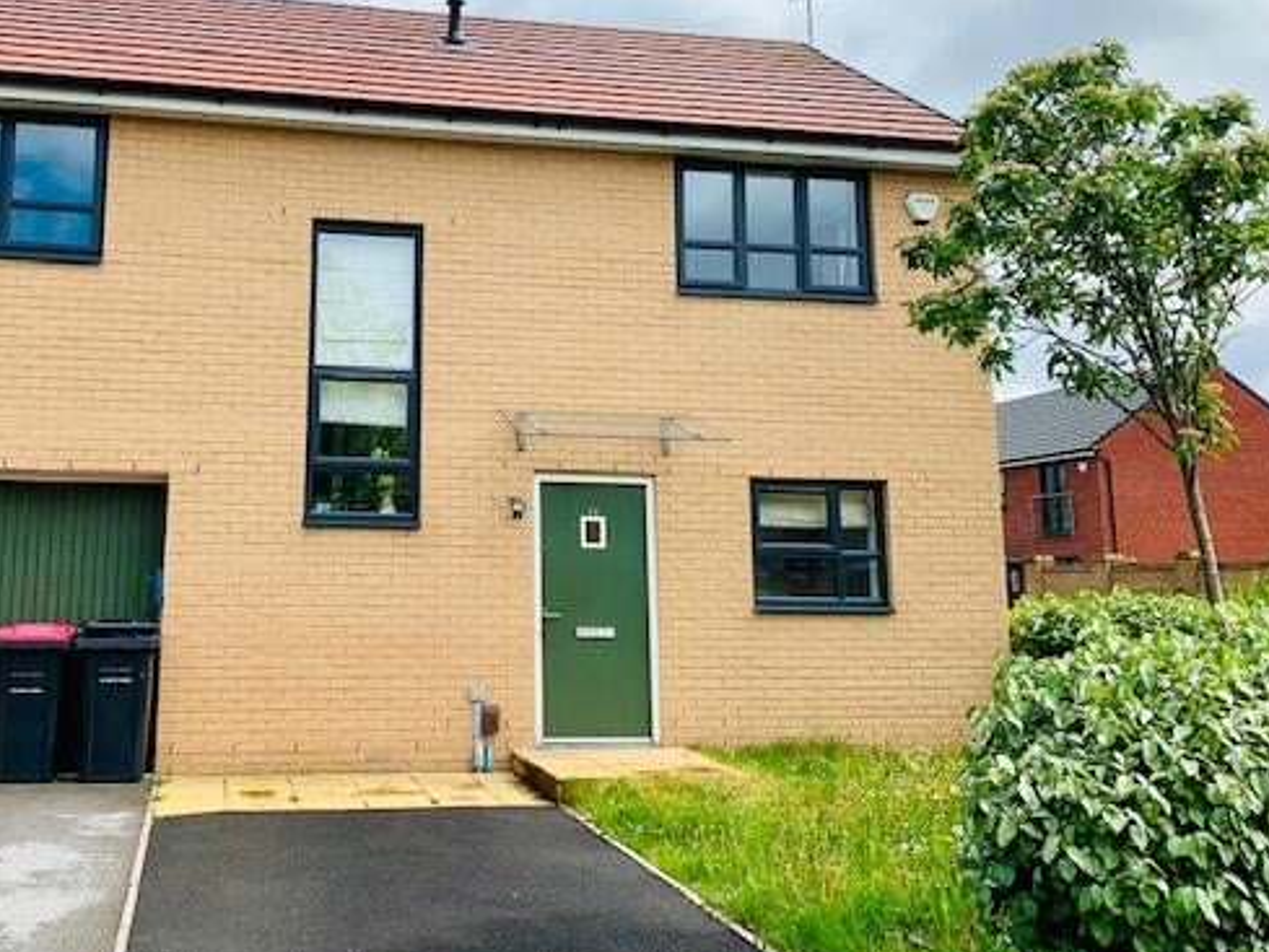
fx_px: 1247
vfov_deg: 41.6
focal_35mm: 34
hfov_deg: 53.2
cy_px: 368
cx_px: 452
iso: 25
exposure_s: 1/2075
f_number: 1.8
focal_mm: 4.25
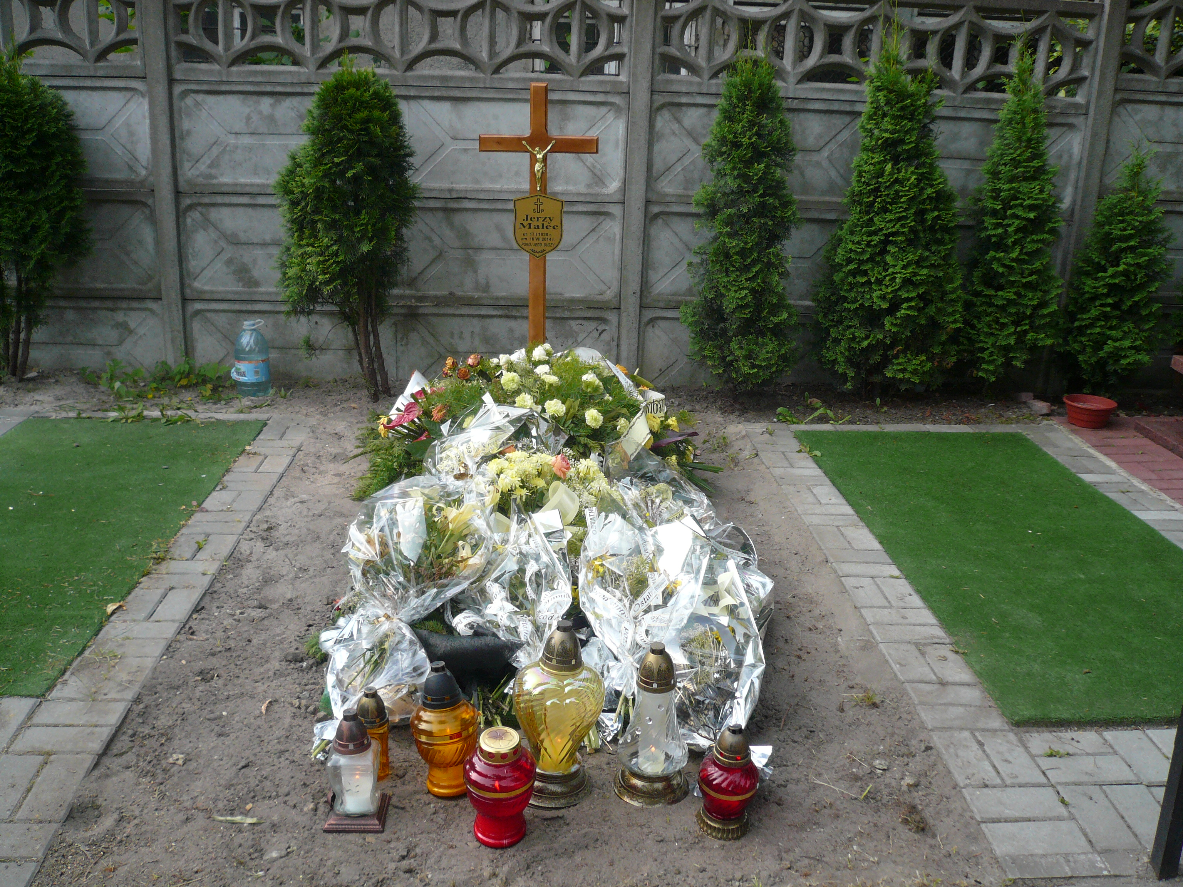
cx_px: 592
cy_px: 444
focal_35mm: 32
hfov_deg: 56.8
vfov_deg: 44.2
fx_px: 1094
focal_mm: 5.2
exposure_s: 1/320
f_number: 2.9
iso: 100
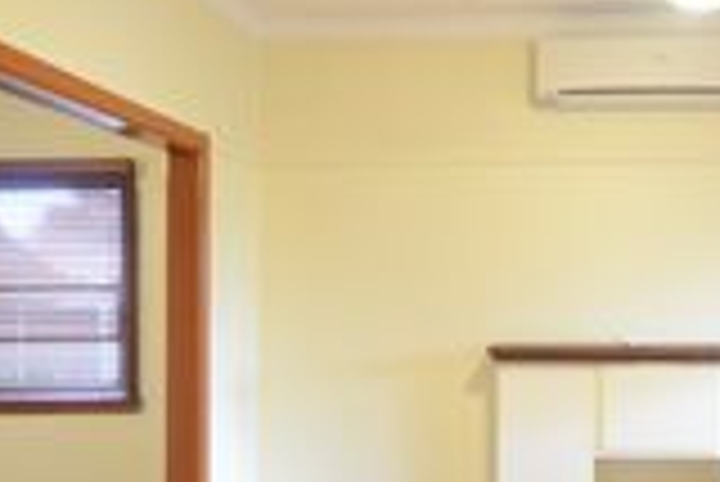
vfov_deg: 30.5
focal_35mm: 44
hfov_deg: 43.1
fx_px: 881
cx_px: 536
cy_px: 291
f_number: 5.6
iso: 800
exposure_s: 1/20
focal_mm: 10
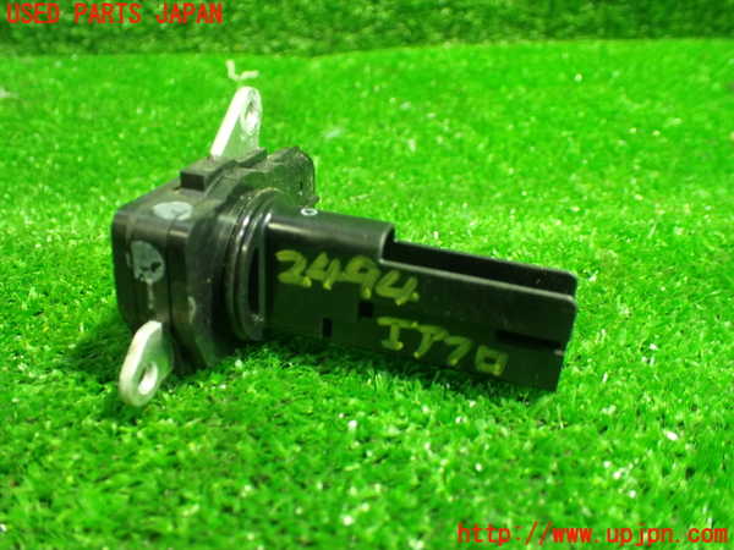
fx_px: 636
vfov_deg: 46.8
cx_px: 367
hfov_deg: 60.0
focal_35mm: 30
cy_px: 275
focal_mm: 5.4
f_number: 2.3
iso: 800
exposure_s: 1/40
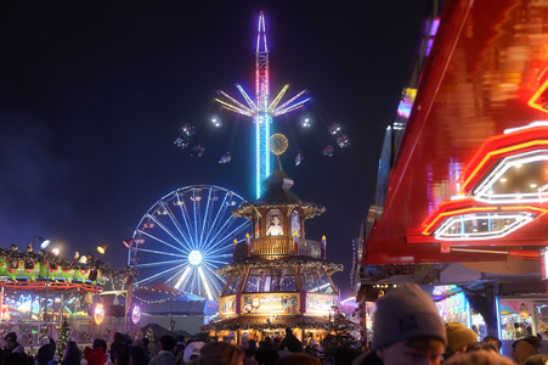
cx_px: 274
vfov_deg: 29.8
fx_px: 684
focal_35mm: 45
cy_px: 182
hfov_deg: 43.6
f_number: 2.8
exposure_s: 1/80
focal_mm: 30
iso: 640
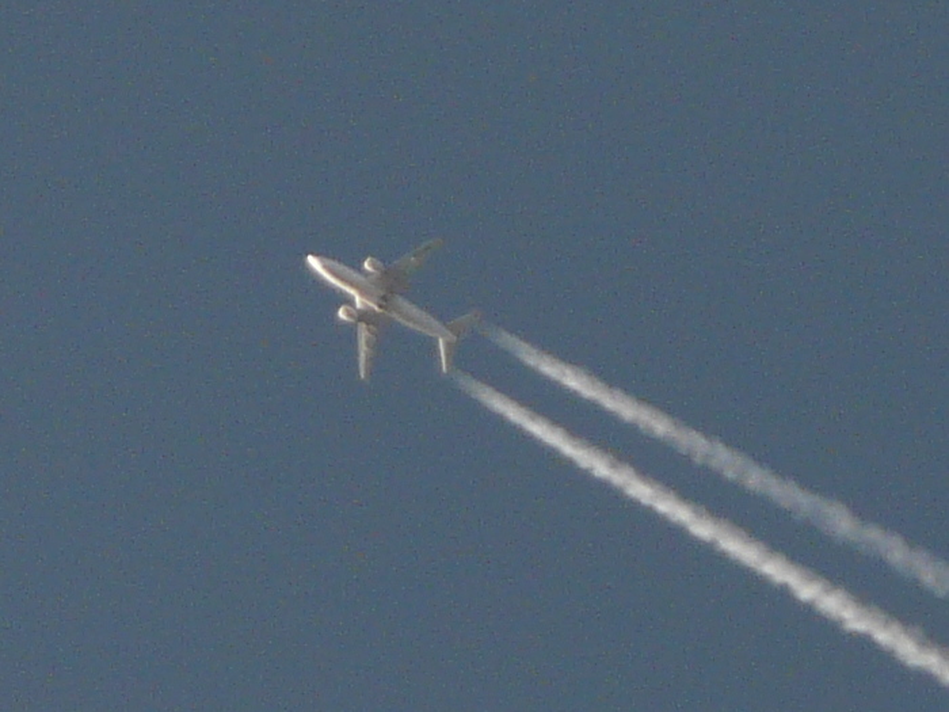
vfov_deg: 3.0
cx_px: 474
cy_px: 356
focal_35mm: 504
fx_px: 13817
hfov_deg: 3.9
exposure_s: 1/160
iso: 100
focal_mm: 82.8
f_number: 4.2
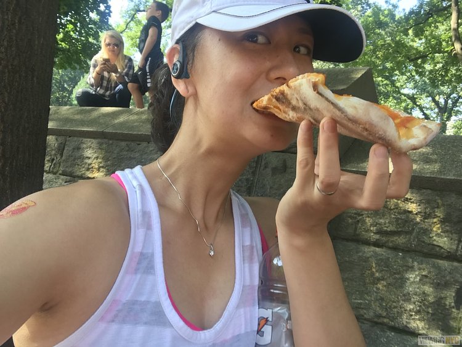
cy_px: 174
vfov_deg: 44.2
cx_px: 231
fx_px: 427
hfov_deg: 56.8
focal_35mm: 32
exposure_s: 1/60
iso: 25
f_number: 2.2
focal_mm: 2.87
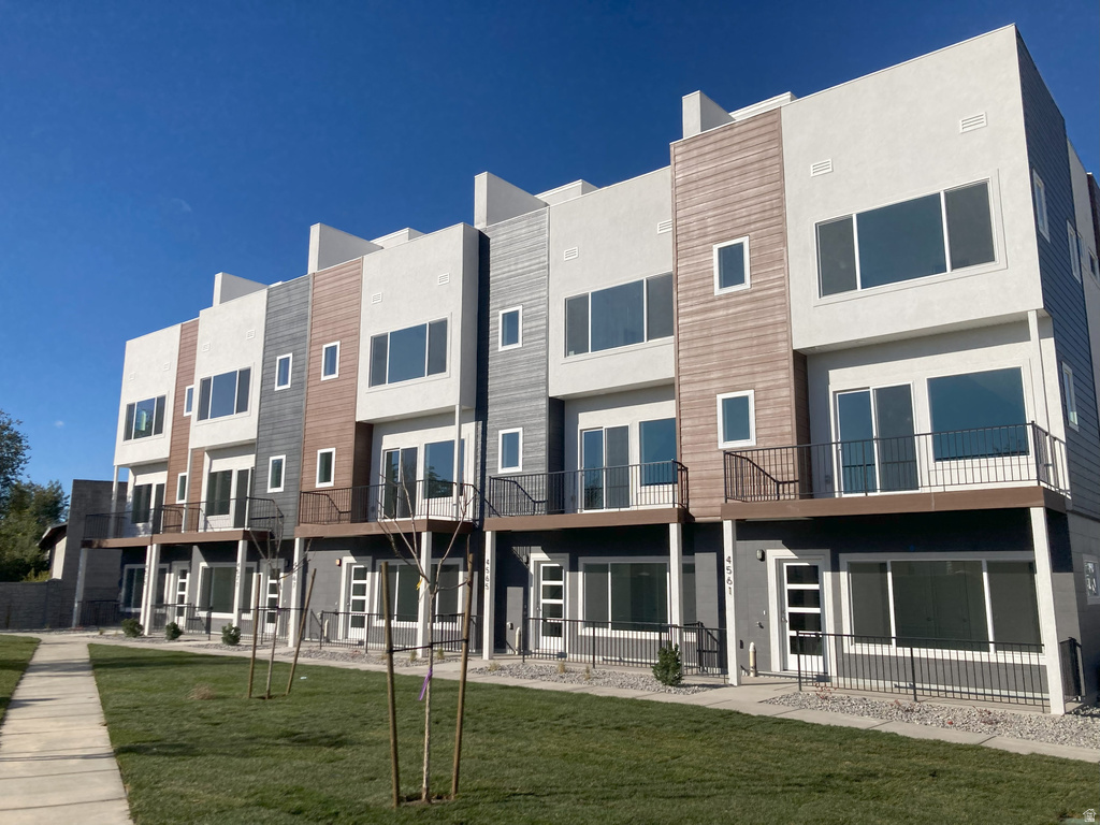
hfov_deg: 63.4
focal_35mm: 28
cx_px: 550
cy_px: 412
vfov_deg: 49.7
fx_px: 890
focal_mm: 3.99
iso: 20
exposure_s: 1/3745
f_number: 1.8
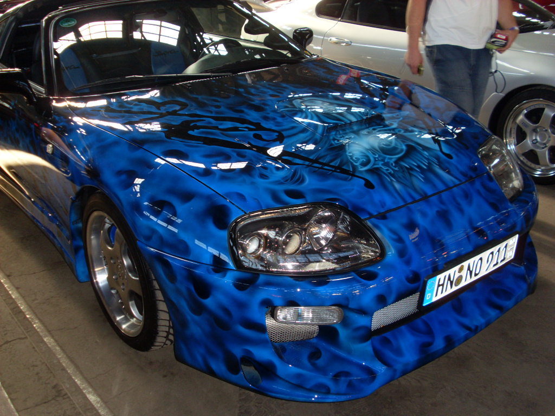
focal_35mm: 38
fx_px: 609
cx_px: 278
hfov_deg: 49.0
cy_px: 208
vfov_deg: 37.7
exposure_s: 1/45
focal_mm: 6.3
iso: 100
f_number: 3
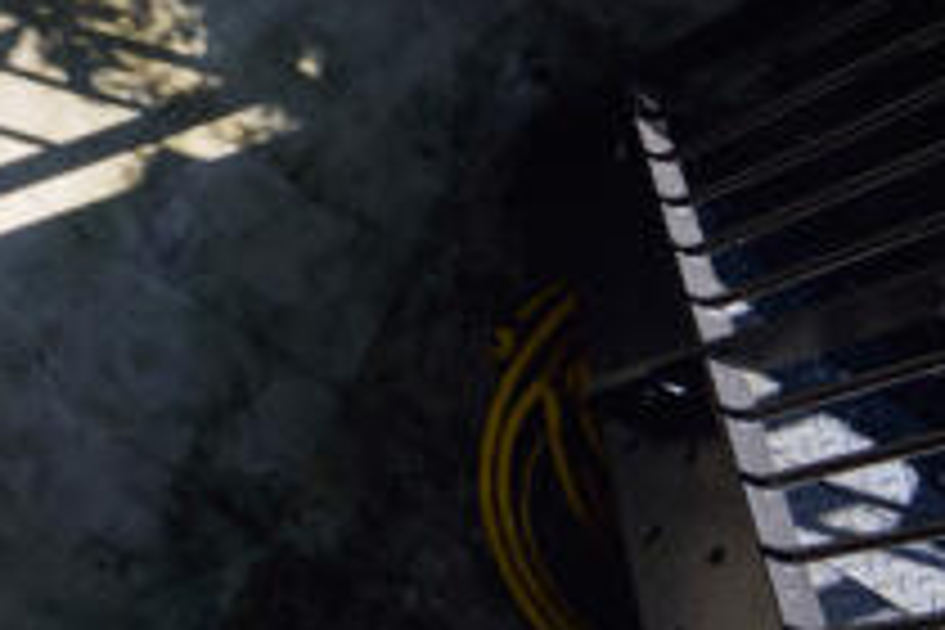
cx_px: -1053
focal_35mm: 117
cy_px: -529
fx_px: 3071
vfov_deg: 10.9
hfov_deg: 14.1
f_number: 6.3
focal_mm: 24
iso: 100
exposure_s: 1/125
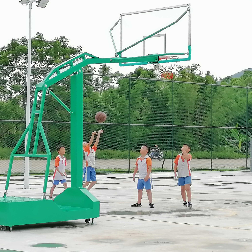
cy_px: 126
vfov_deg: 19.1
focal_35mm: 91
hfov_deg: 19.0
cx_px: 160
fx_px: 749
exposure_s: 1/742
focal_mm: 5.3
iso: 50
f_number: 1.8
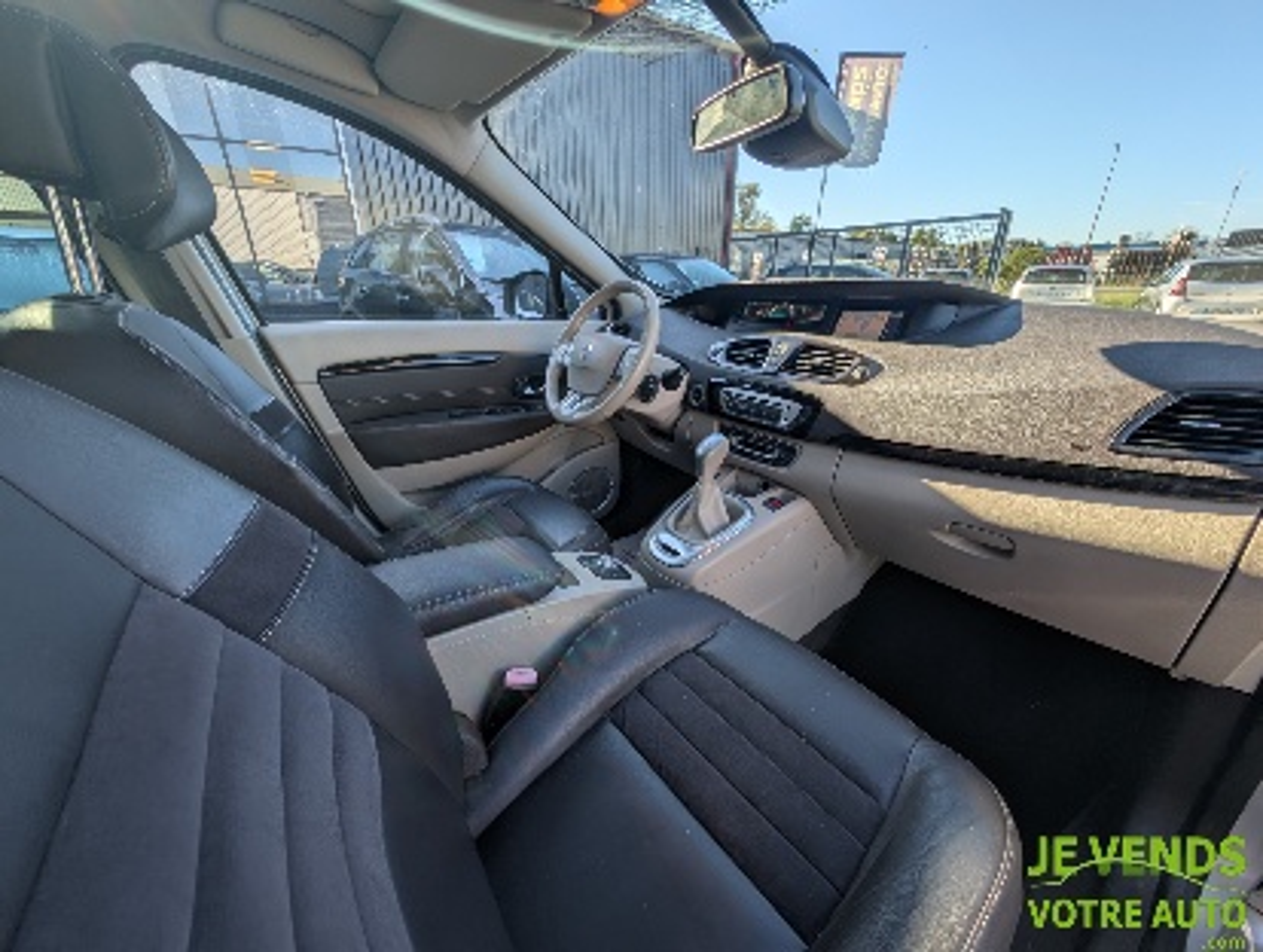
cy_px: 476
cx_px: 632
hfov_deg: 110.4
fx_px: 439
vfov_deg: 94.7
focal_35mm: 12
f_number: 1.95
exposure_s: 1/541
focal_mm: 2.23
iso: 36
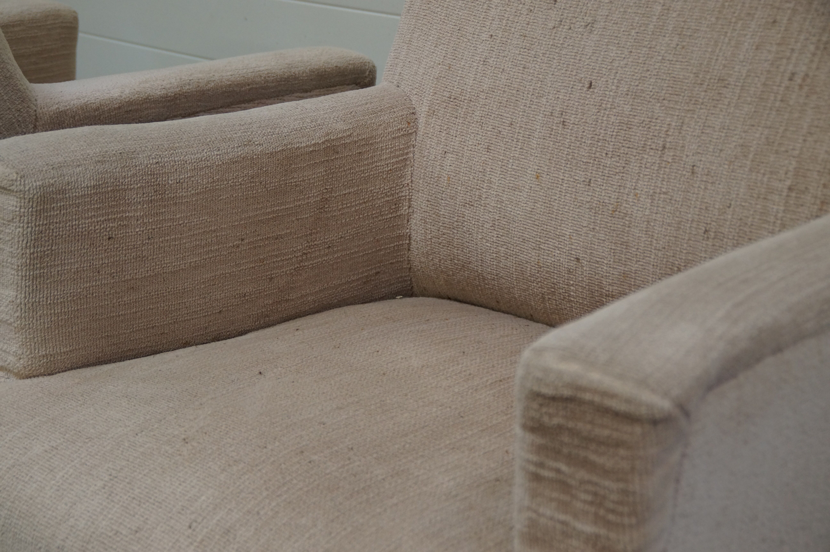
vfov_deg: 22.6
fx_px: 1383
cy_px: 276
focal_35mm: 60
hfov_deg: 33.4
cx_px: 415
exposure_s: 1/80
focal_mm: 40
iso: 800
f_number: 4.5
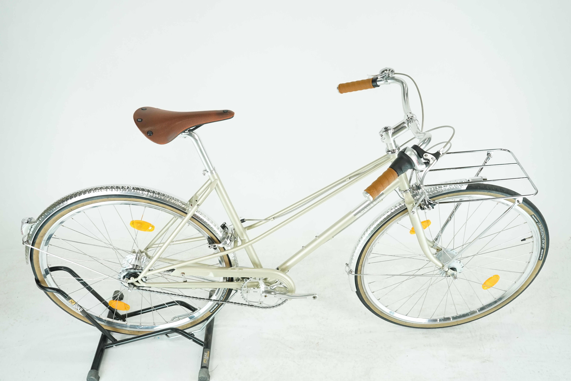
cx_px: 286
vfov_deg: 40.0
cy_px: 190
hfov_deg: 57.2
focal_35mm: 33
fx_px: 523
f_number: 5.6
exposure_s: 1/200
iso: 1600
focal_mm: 33
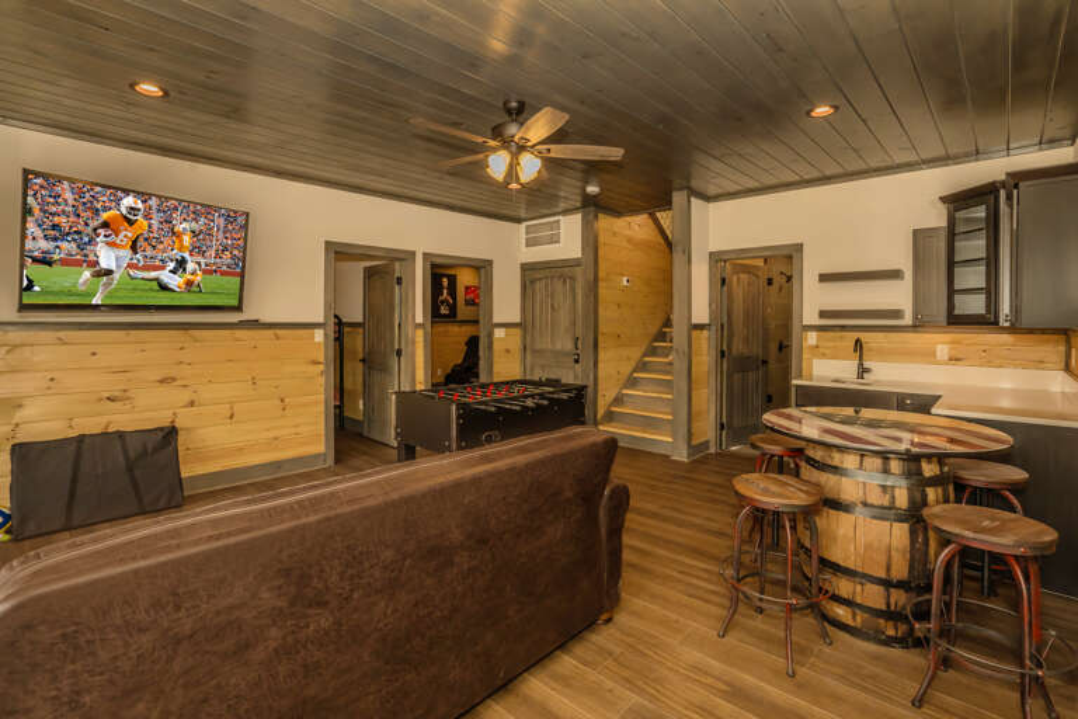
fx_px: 479
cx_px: 539
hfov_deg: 96.7
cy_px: 360
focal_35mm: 16
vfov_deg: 73.7
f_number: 8
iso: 1600
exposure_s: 1/160
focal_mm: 16
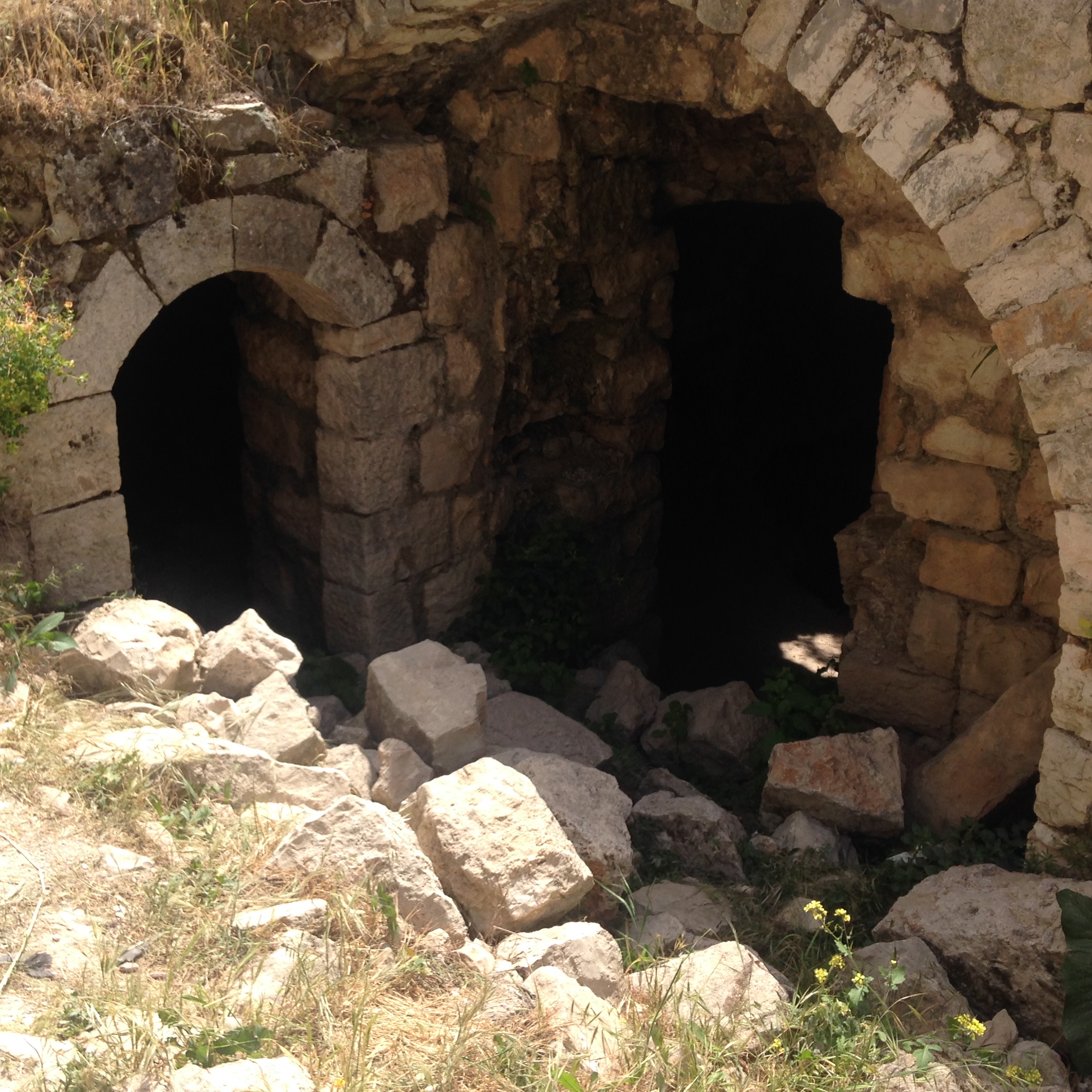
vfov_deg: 36.8
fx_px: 1642
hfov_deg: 36.8
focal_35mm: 46
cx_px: 563
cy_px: 541
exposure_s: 1/985
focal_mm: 4.12
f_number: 2.4
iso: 50
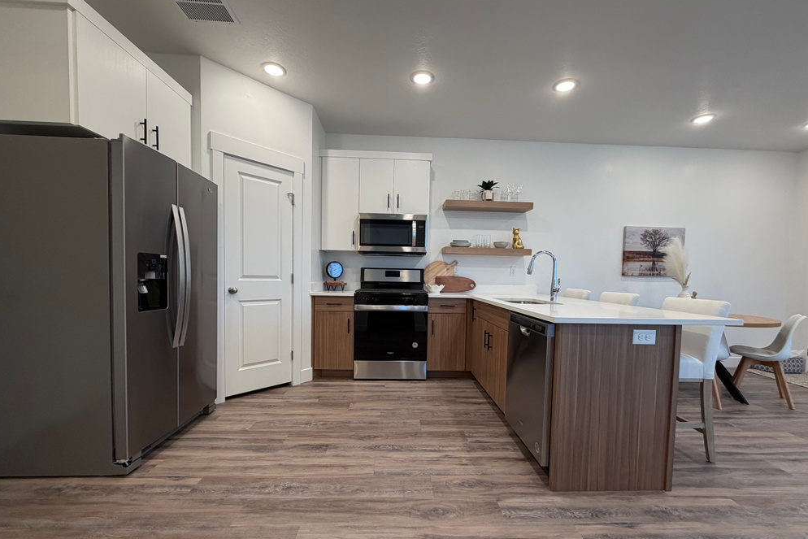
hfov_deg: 100.4
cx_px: 412
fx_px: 337
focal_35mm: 15
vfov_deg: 77.2
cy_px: 293
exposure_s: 1/120
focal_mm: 2.22
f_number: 2.2
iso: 200
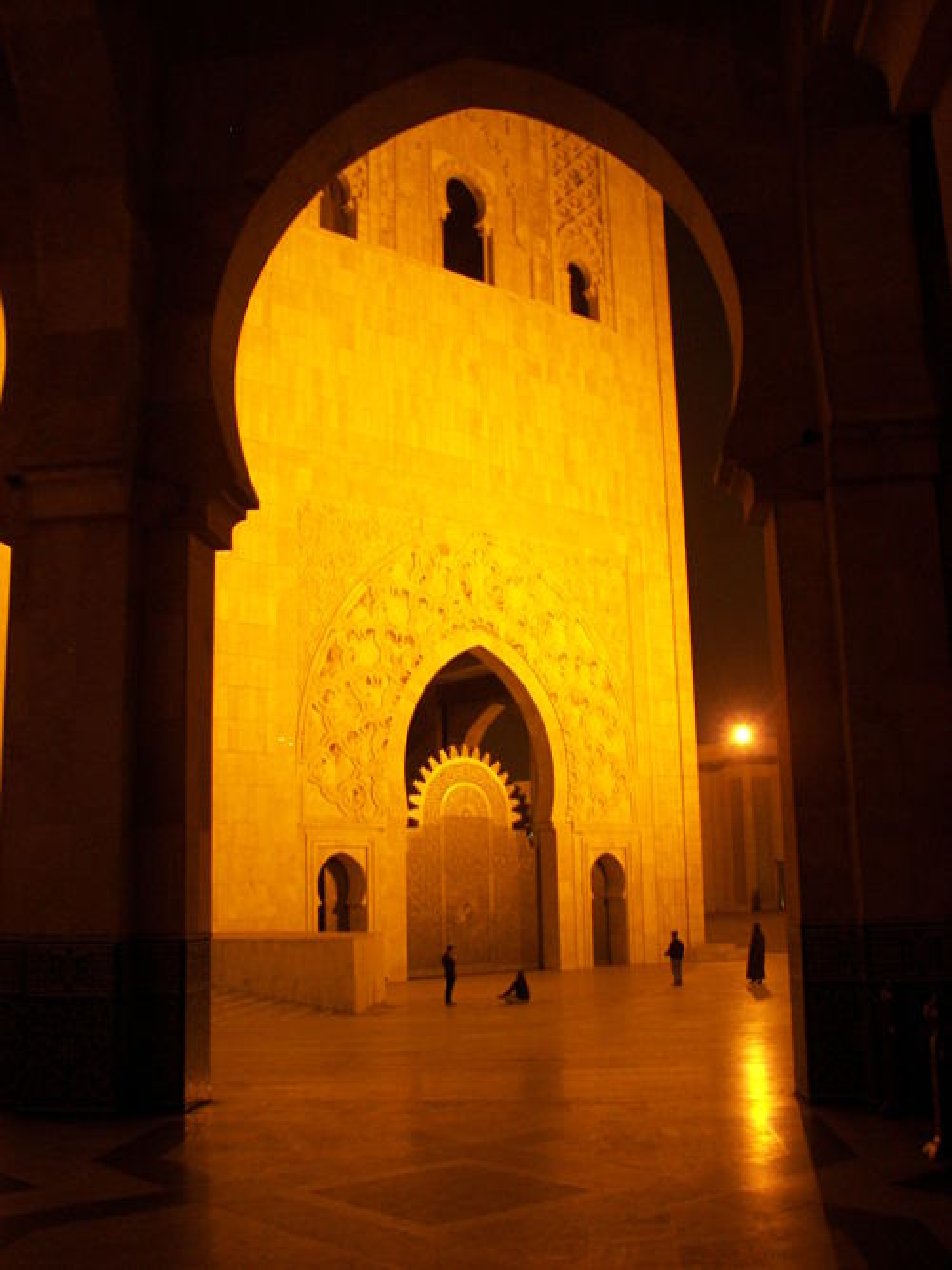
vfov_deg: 51.4
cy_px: 635
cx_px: 476
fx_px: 1321
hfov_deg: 39.6
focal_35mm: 36
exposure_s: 1/5.9
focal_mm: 6
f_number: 2.8
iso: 100
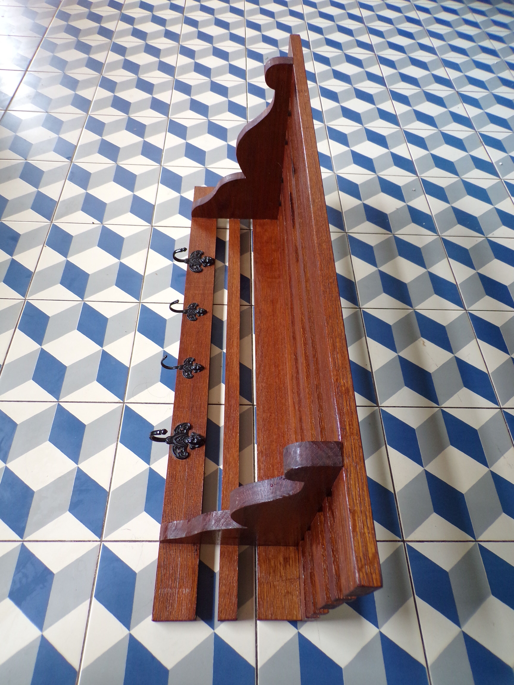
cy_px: 342
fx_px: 475
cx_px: 257
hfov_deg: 56.8
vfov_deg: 71.6
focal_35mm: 24
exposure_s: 1/27
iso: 200
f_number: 3
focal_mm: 4.3
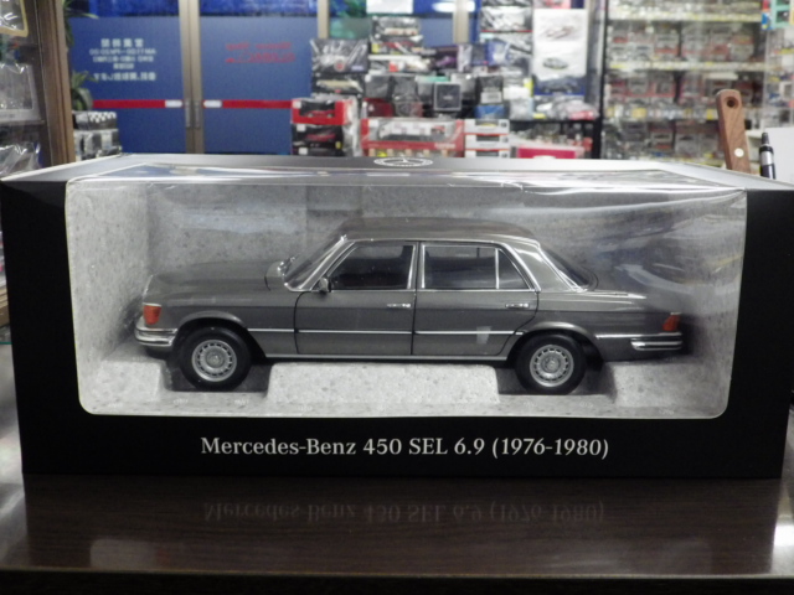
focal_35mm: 41
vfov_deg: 35.1
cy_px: 298
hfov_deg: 45.8
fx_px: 940
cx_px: 397
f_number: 3.6
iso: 800
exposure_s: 1/50
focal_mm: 7.4
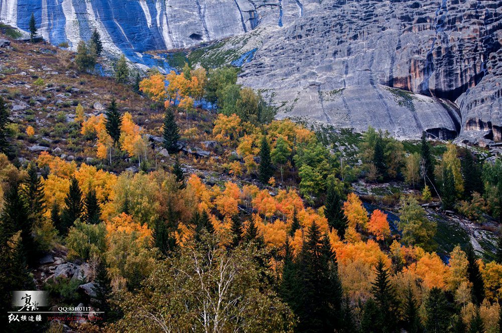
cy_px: 166
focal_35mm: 105
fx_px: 1462
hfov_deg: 19.5
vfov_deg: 13.0
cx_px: 251
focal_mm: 70
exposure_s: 1/200
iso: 400
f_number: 5.6
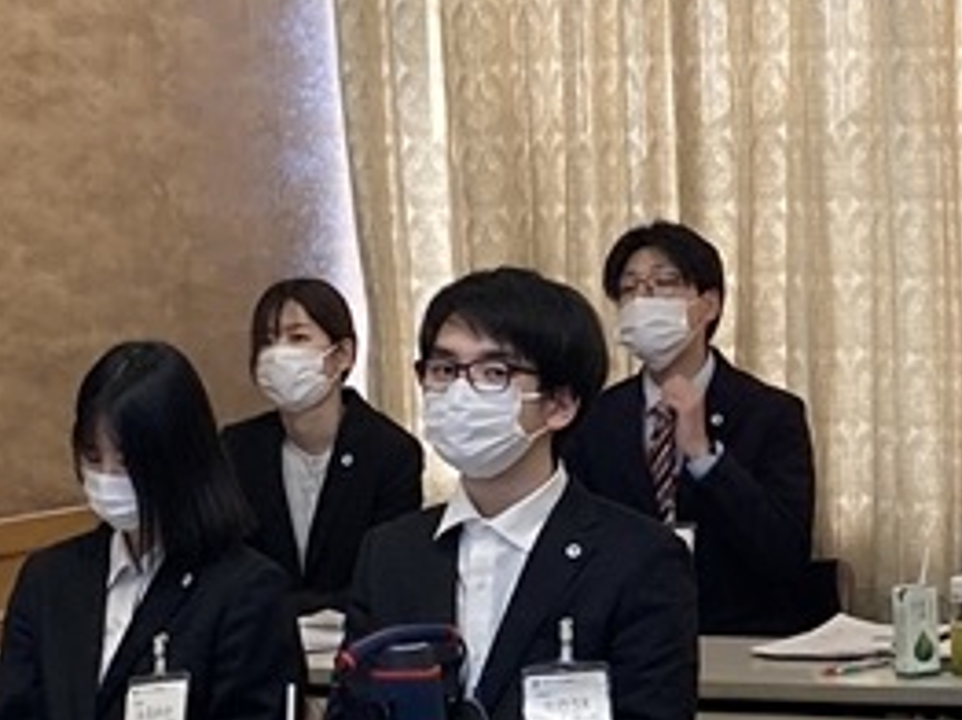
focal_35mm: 137
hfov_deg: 14.3
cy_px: 371
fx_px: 3804
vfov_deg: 10.8
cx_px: 738
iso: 80
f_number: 1.8
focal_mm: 3.99
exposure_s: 1/60
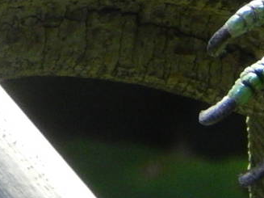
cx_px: 15
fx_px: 8729
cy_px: -259
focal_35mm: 1145
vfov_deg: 1.3
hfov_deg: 1.7
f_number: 5.6
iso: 400
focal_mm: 41.7
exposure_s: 1/125
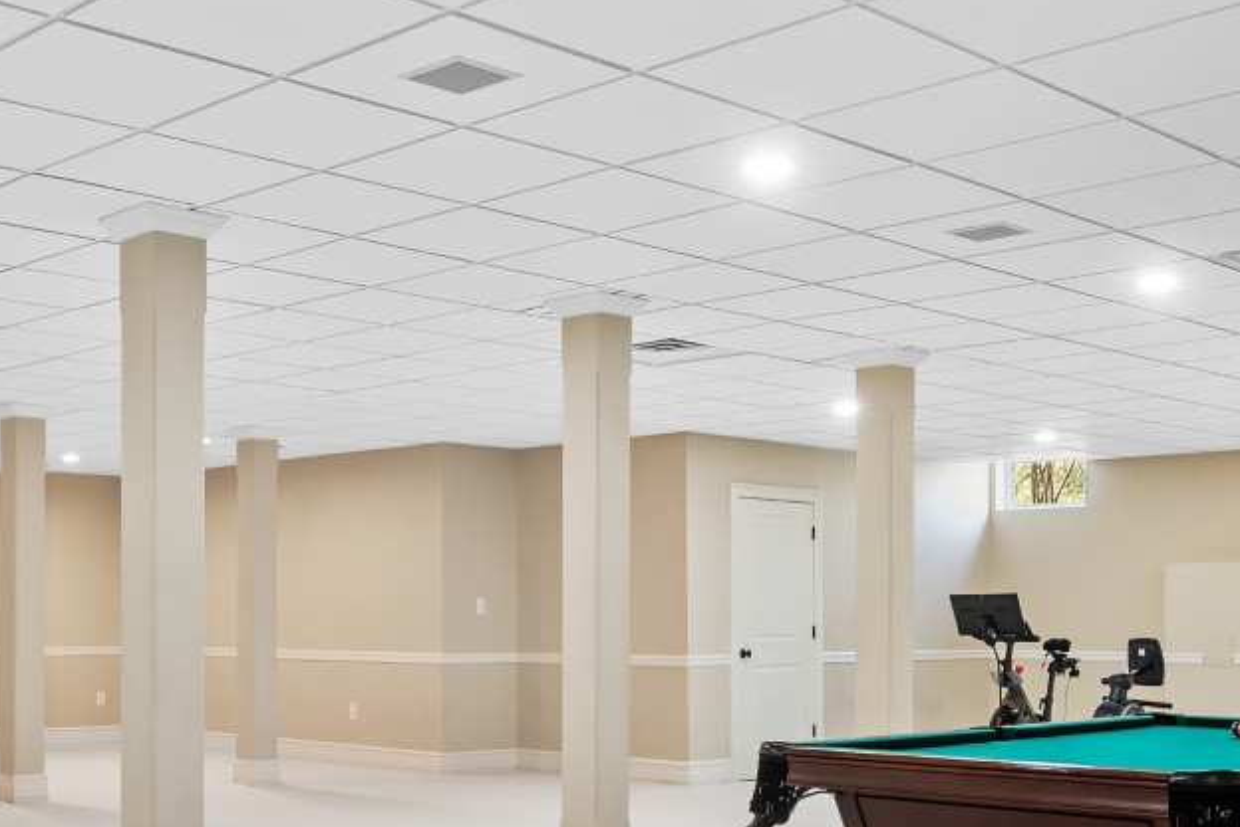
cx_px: 421
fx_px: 1688
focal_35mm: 49
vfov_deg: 27.3
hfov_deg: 39.9
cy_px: 579
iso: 400
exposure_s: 1/1.25
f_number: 9
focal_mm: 17
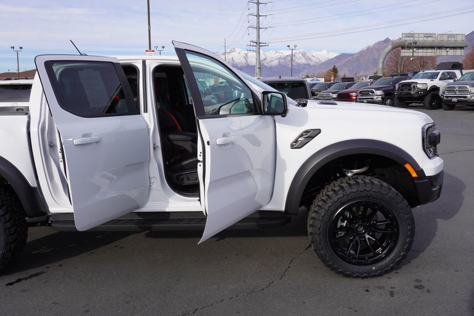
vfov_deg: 41.8
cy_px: 158
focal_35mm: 32
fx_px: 415
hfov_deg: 59.5
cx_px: 237
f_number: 9
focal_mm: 21
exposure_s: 1/125
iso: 100
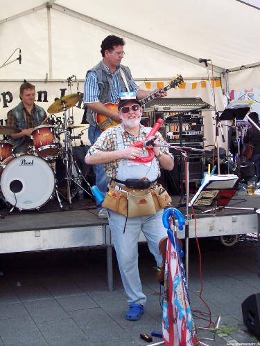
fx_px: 651
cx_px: 130
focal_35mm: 65
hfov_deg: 22.6
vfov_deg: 29.8
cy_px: 173
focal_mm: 13.3
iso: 100
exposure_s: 1/125
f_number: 4
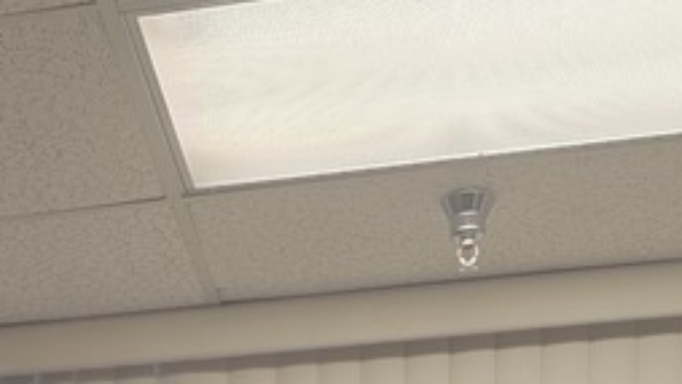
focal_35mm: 101
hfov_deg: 20.2
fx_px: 1827
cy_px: 945
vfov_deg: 10.3
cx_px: -59
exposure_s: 1/120
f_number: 1.7
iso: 100
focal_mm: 6.3
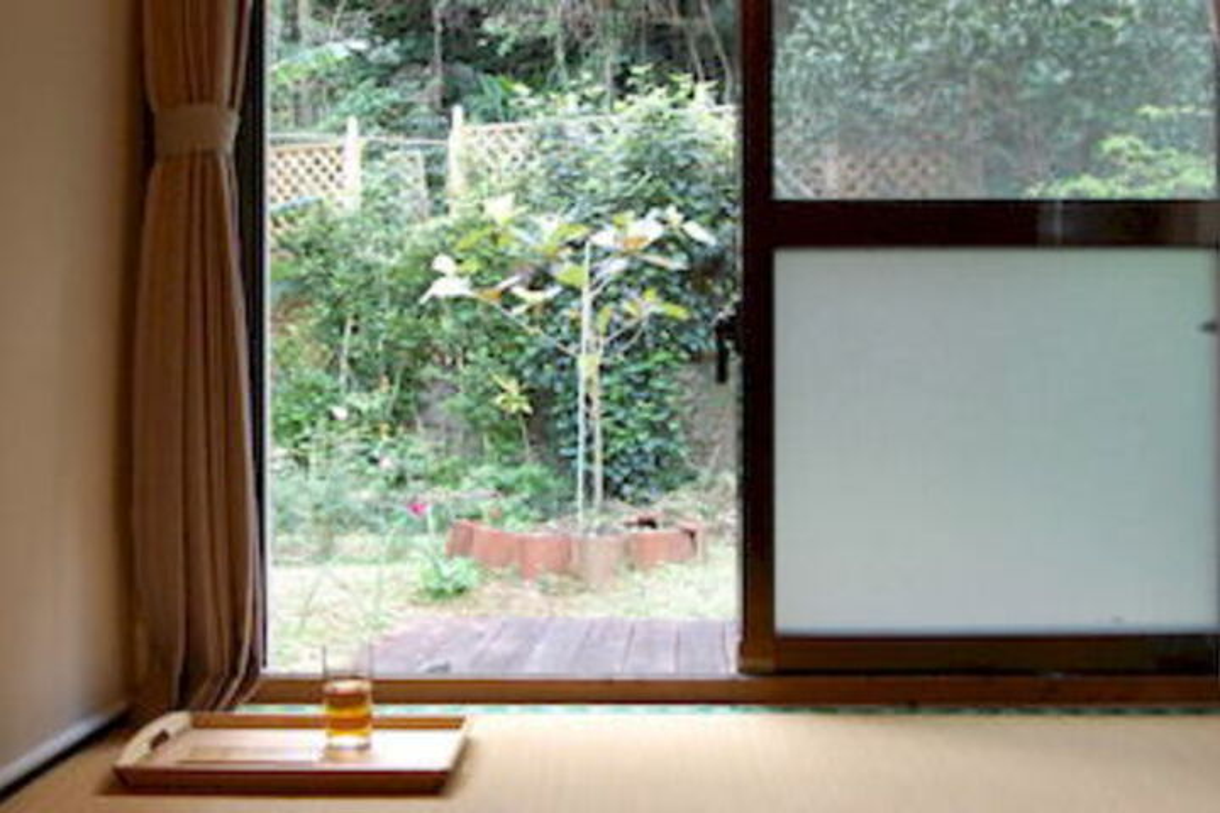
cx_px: 610
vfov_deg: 31.9
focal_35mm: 42
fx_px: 1423
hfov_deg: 46.4
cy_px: 406
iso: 800
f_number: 14
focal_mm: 28
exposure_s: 1/13
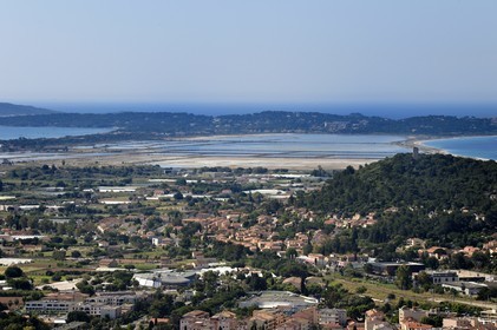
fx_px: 2138
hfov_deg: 13.3
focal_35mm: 155
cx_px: 248
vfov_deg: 8.8
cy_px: 165
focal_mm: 155
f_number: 11
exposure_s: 1/500
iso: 200
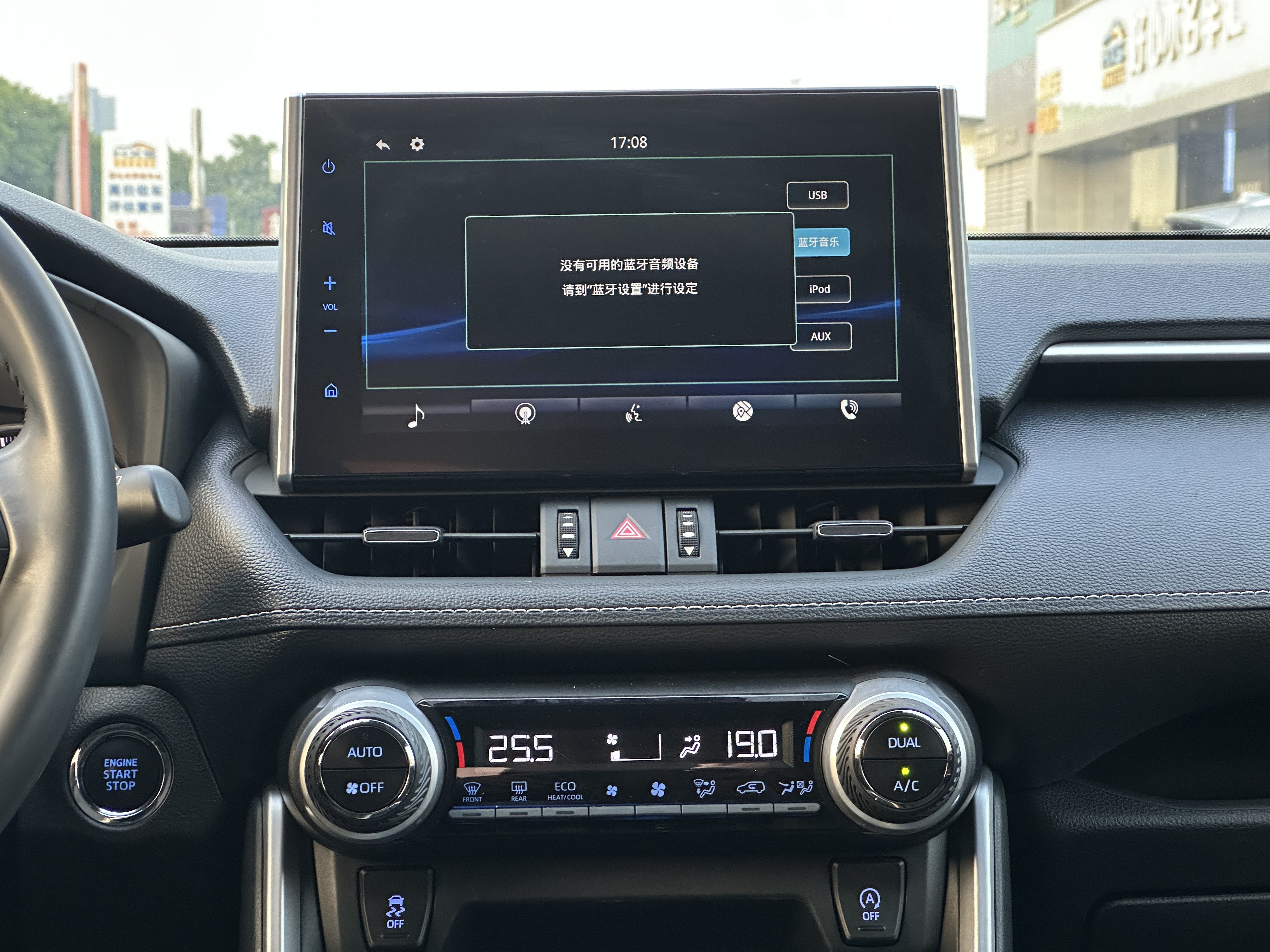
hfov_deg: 25.3
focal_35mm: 77
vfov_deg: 19.1
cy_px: 476
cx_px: 635
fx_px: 2825
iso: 500
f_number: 2.8
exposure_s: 1/49
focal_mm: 9
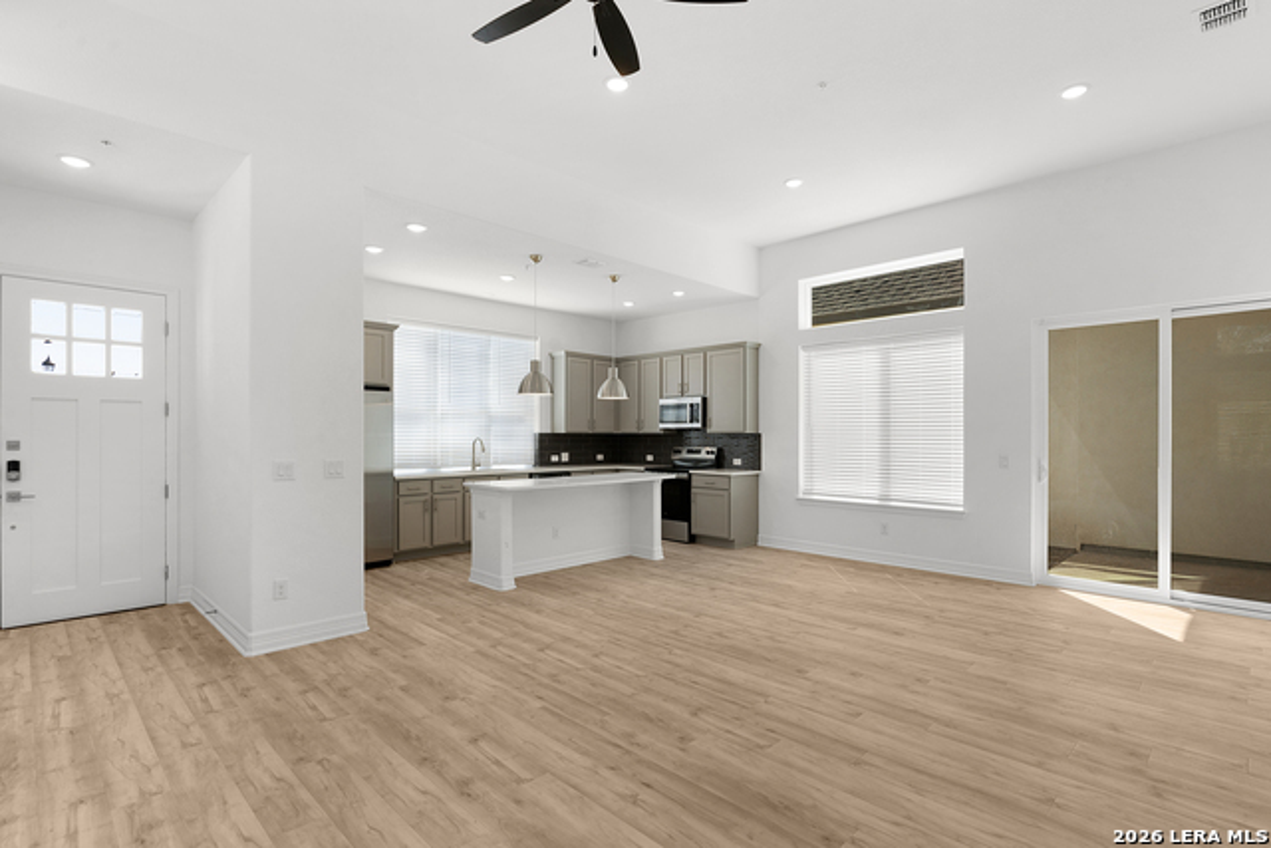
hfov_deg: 93.3
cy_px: 424
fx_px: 600
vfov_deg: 70.5
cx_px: 636
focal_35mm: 17
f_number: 9
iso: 100
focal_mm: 17
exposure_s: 1/8
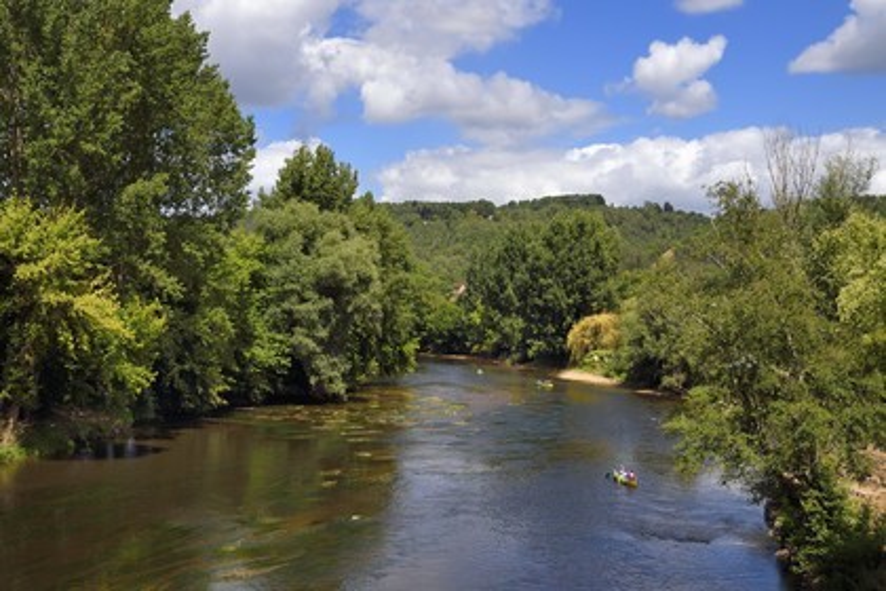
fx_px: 1132
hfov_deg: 42.7
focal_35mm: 46
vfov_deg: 29.2
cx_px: 443
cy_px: 296
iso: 200
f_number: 10
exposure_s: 1/320
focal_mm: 46
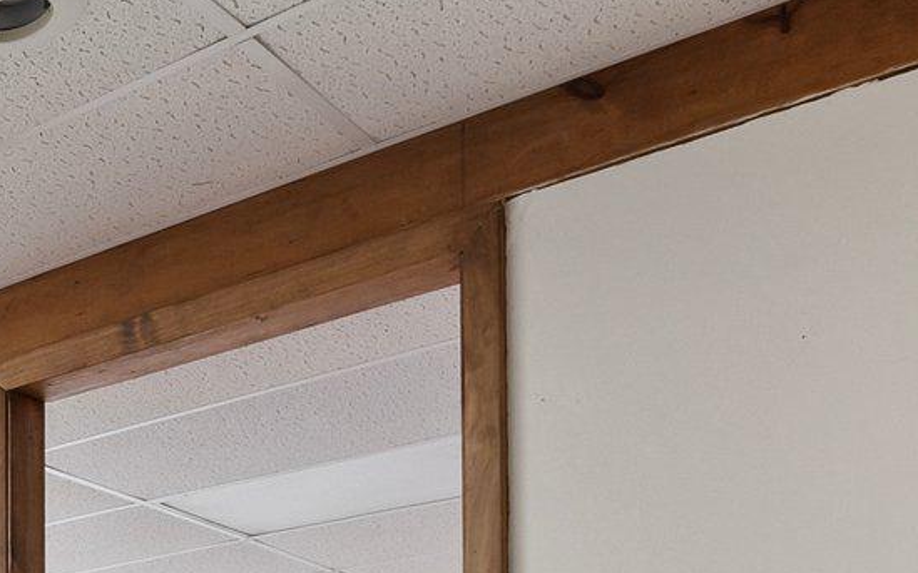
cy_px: 918
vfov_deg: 19.2
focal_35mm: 57
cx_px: -326
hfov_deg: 28.2
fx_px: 1426
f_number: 8
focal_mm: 10
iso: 640
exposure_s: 1/1.25
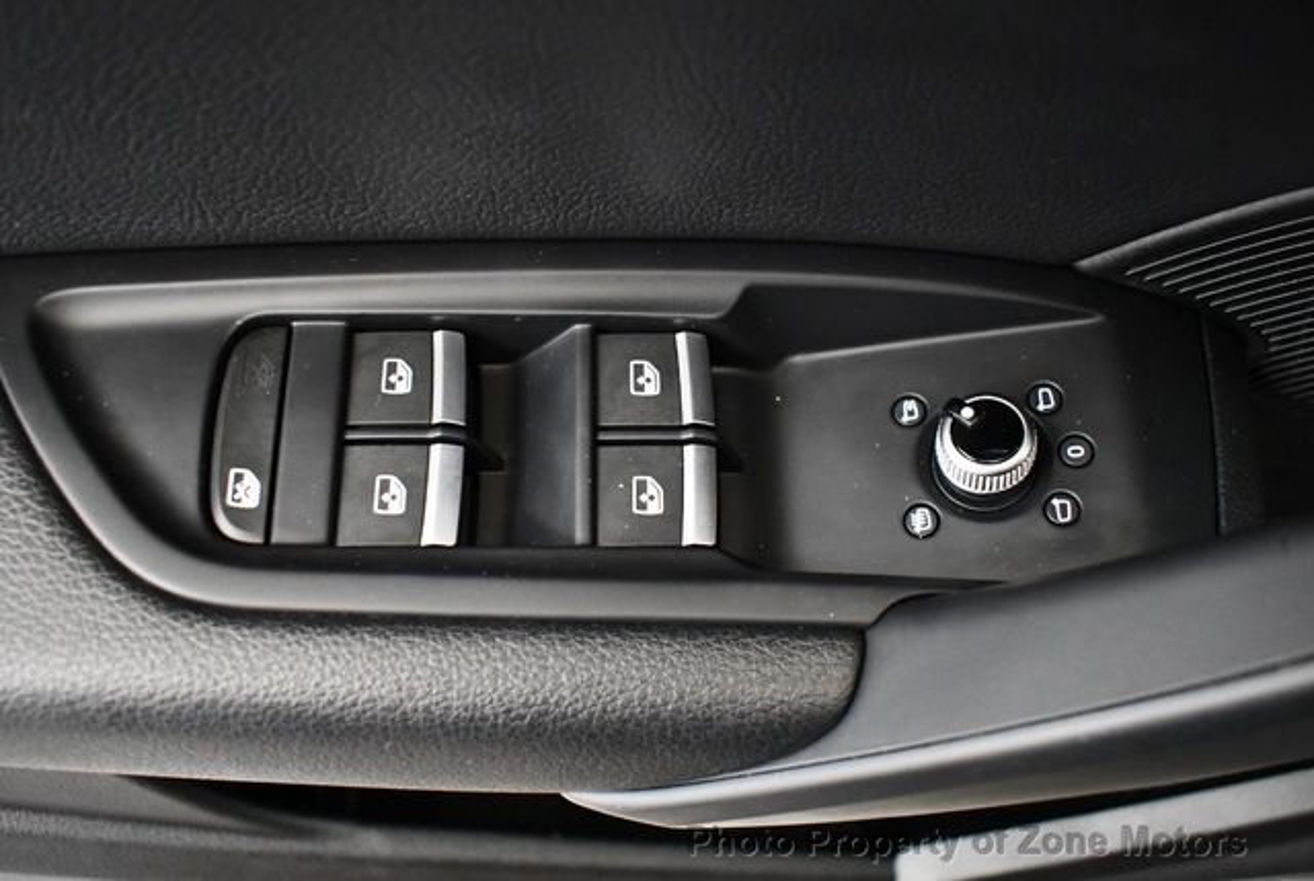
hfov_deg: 53.1
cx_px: 657
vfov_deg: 37.0
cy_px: 440
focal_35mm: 36
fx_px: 1316
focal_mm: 18
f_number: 3.5
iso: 3200
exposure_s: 1/60
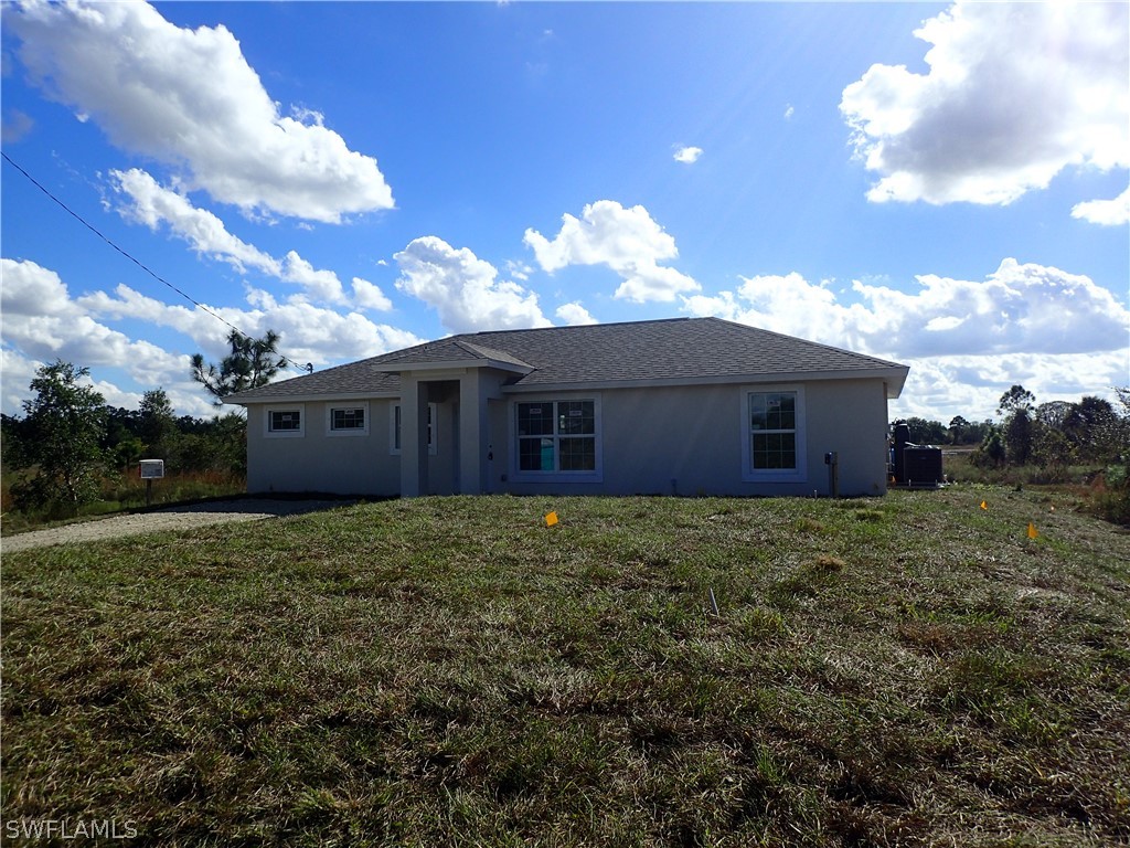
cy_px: 424
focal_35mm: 25
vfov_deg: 54.9
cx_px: 565
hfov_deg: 69.4
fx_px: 816
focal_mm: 4.5
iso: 100
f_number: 8
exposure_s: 1/320
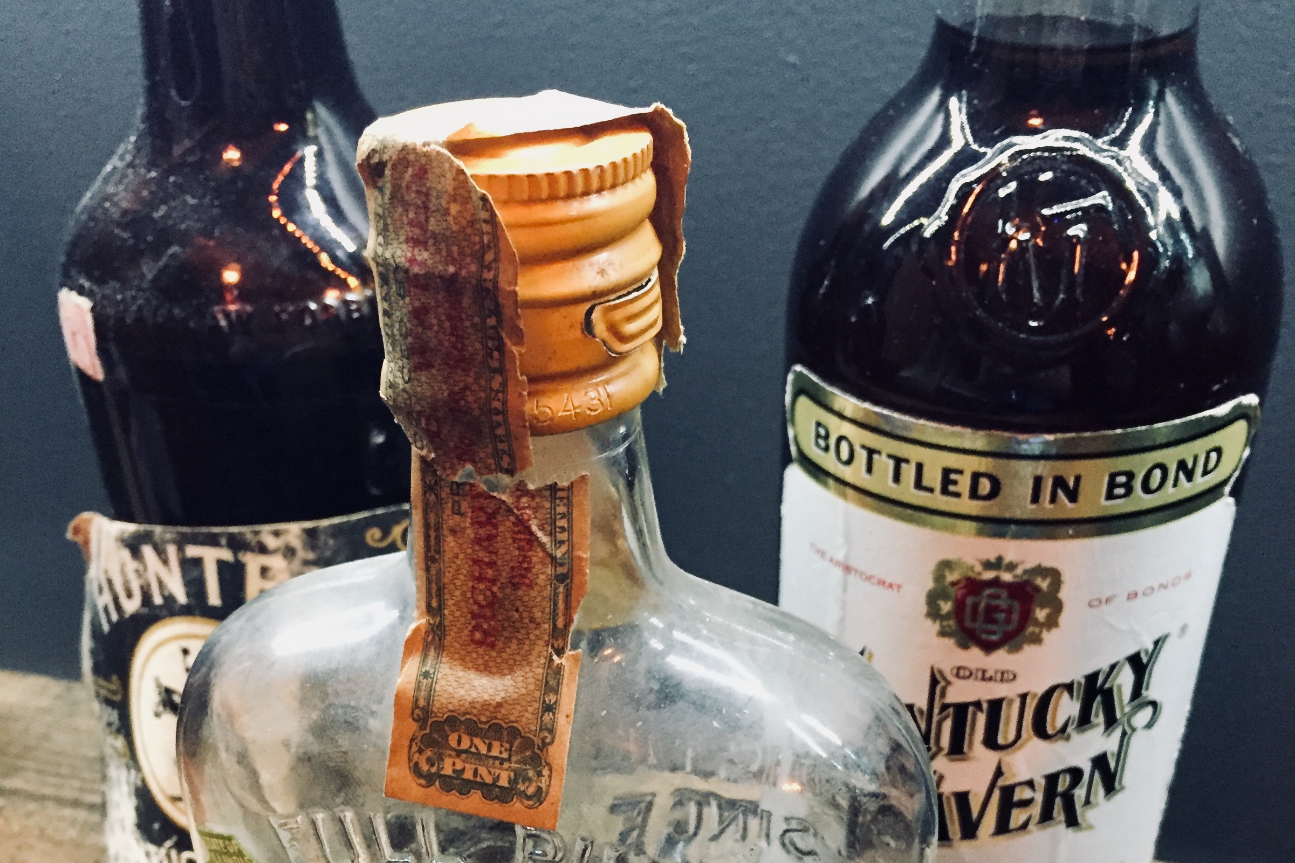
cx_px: 639
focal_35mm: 41
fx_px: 1475
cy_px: 737
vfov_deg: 31.4
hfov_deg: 47.4
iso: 250
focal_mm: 4.15
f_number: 2.2
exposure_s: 1/30
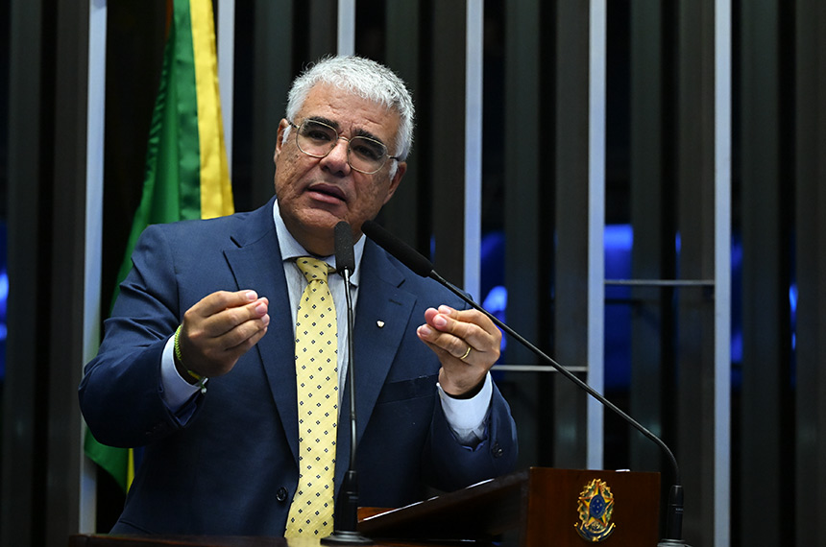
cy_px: 274
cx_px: 413
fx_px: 2748
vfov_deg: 11.4
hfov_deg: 17.1
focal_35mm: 120
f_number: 5
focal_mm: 120
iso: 5000
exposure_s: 1/125
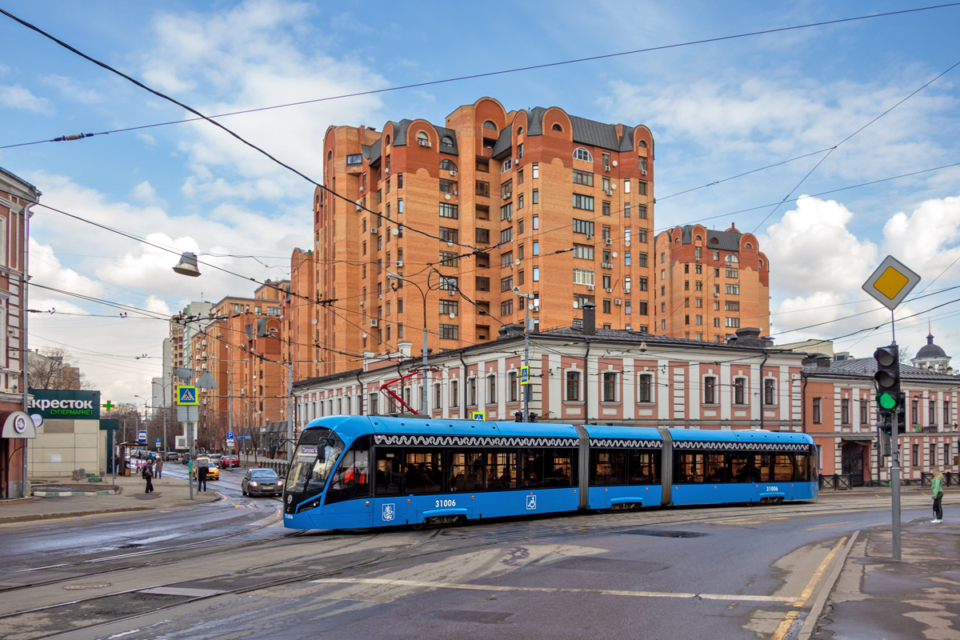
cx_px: 480
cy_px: 320
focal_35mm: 28
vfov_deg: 46.4
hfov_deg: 65.5
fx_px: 747
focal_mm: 10.4
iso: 80
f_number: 4.5
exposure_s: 1/250
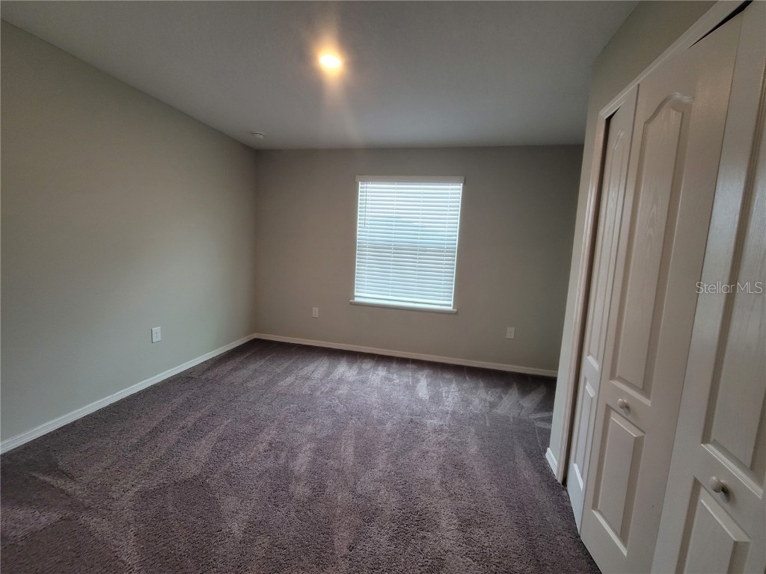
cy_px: 287
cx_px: 383
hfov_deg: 106.2
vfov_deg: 89.9
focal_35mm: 13
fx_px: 288
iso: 200
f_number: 2.2
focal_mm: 2.2
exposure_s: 1/60
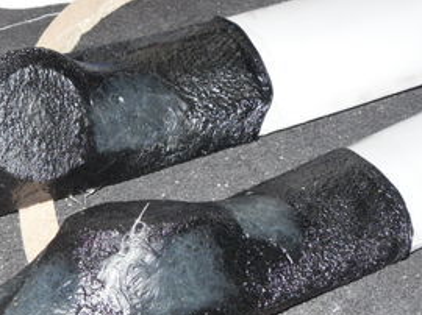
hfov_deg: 23.3
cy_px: 173
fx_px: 1011
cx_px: 88
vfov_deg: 17.7
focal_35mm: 83
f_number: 3.5
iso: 80
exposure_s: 1/45
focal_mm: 6.3
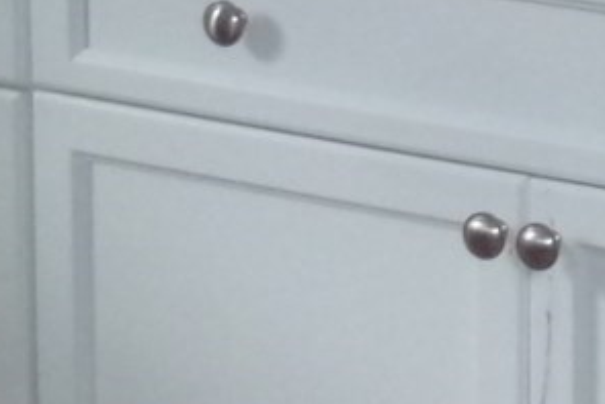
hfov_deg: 8.3
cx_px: 1155
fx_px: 4001
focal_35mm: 238
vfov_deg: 5.7
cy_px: -217
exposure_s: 1/60
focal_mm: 5.9
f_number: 3.6
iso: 320
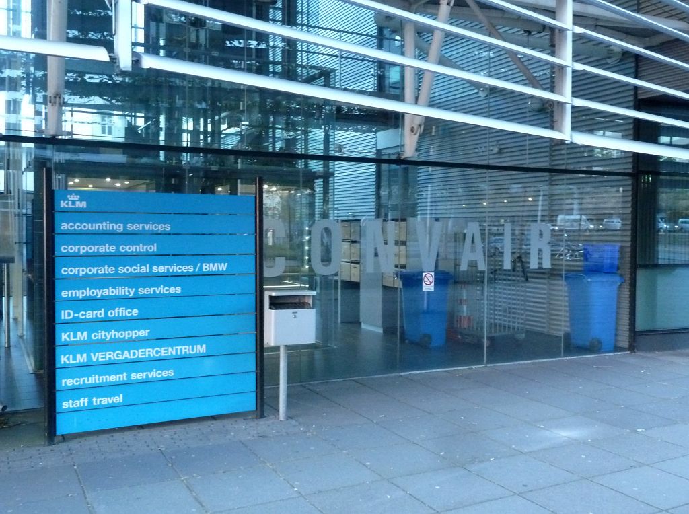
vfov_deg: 44.0
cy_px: 257
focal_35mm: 32
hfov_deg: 56.9
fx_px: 636
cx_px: 344
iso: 800
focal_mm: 5.3
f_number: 3.5
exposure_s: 1/13
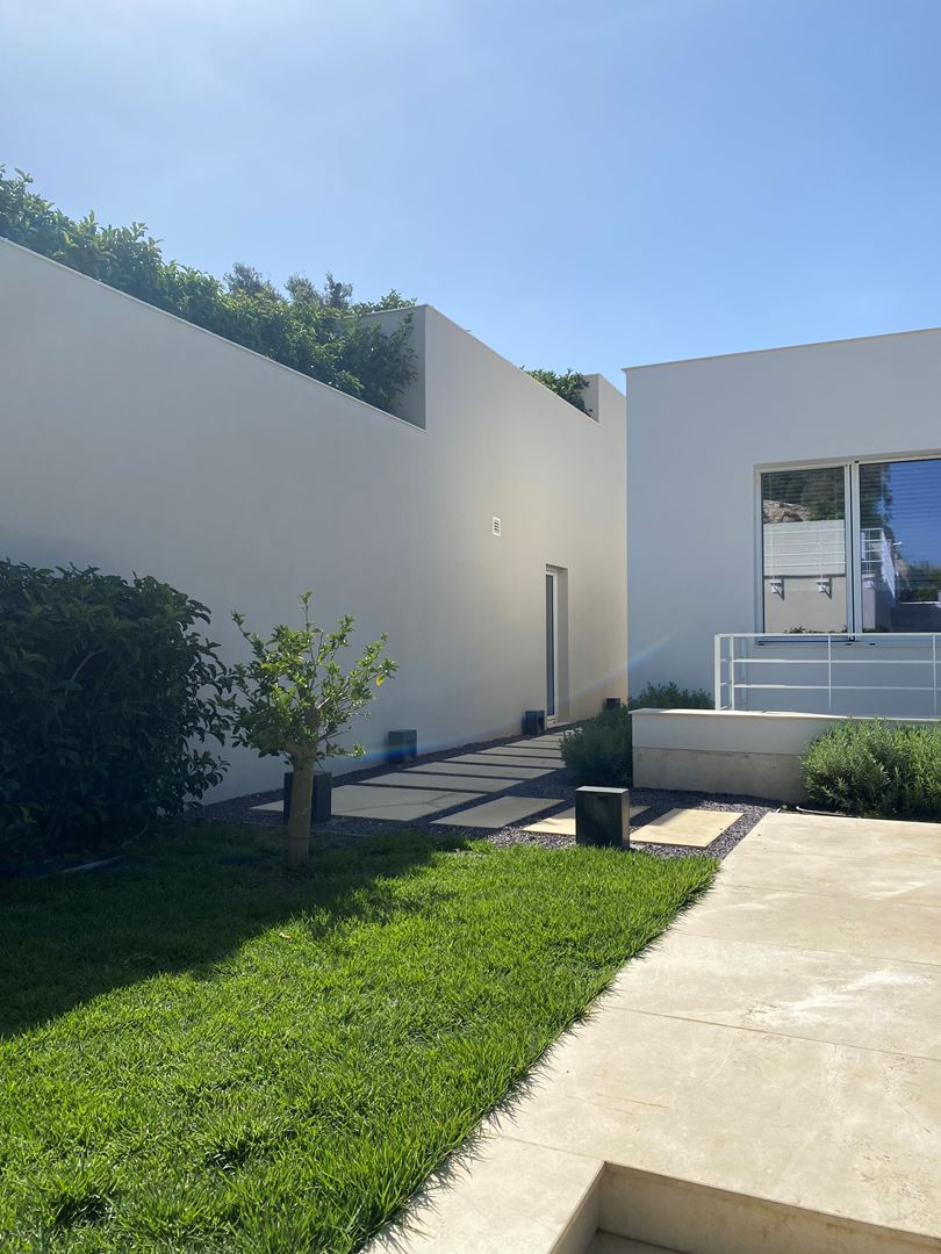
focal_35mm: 26
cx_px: 470
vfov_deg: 67.3
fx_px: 942
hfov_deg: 53.1
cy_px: 627
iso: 32
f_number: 1.8
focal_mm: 4.25
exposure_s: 1/4444
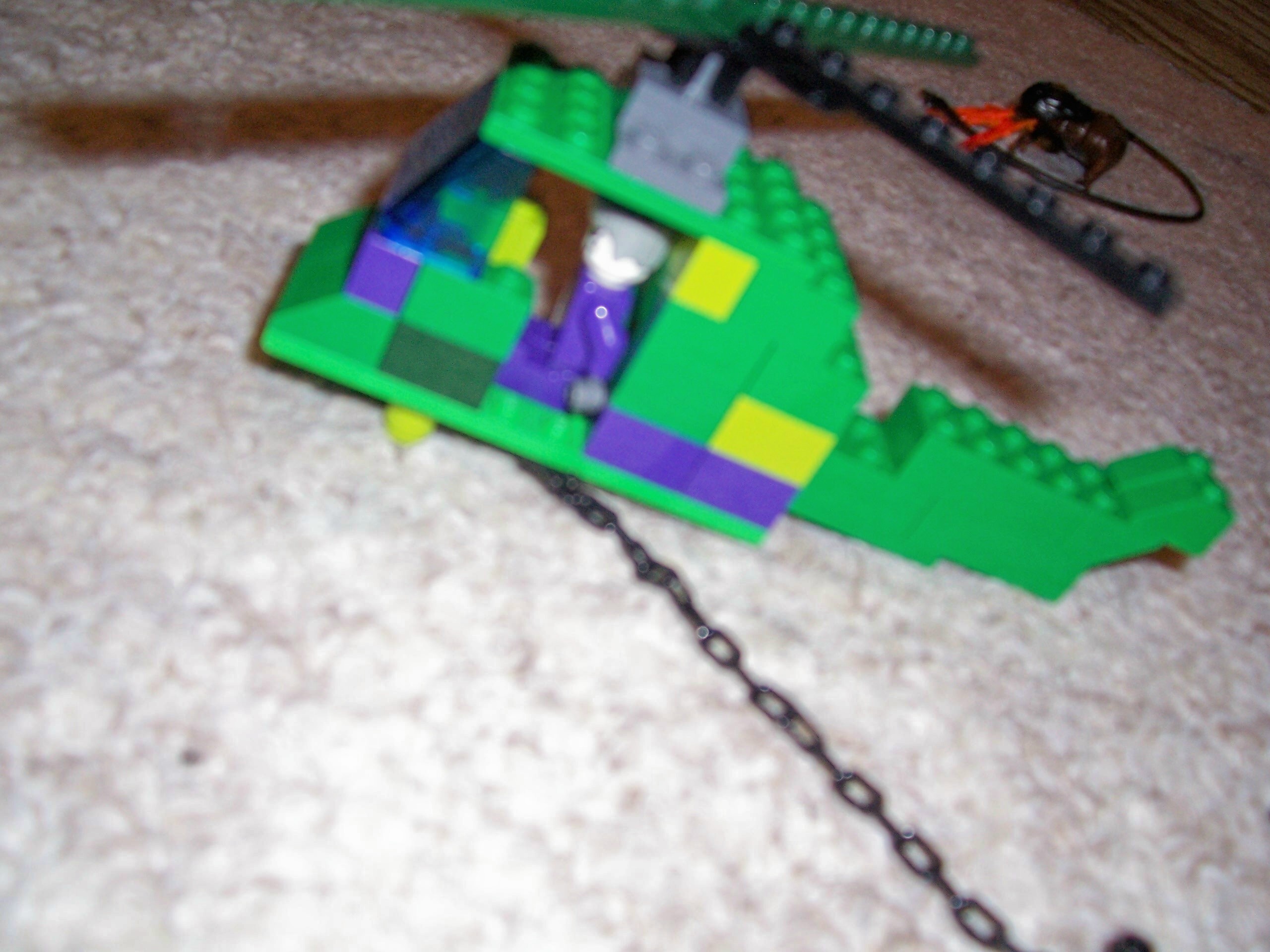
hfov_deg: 54.0
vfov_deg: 41.8
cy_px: 476
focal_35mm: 34
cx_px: 635
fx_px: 1247
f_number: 2.7
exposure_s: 1/60
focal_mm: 5.6
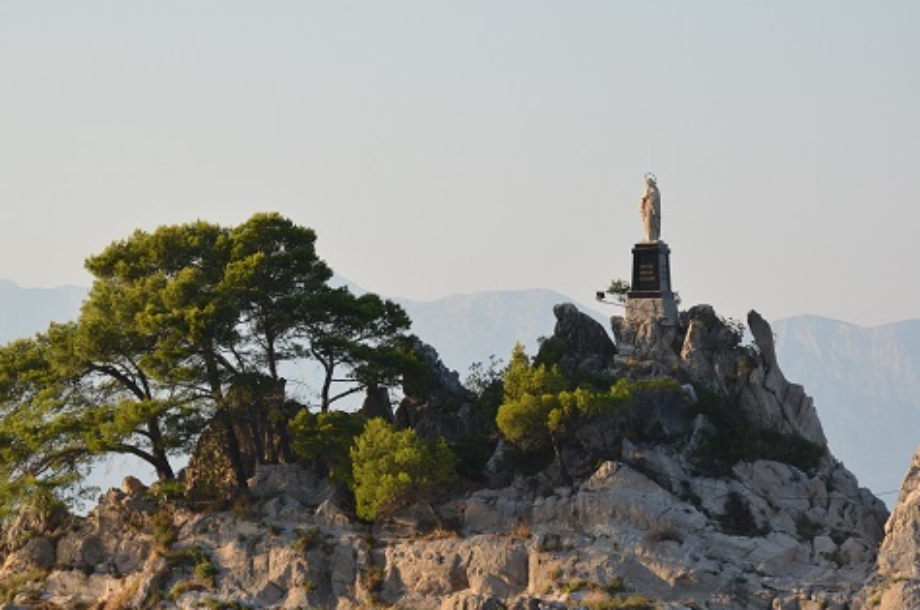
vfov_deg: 5.9
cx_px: 473
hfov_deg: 8.9
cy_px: 355
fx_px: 5893
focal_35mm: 231
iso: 640
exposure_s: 1/2500
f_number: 4.8
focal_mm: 122
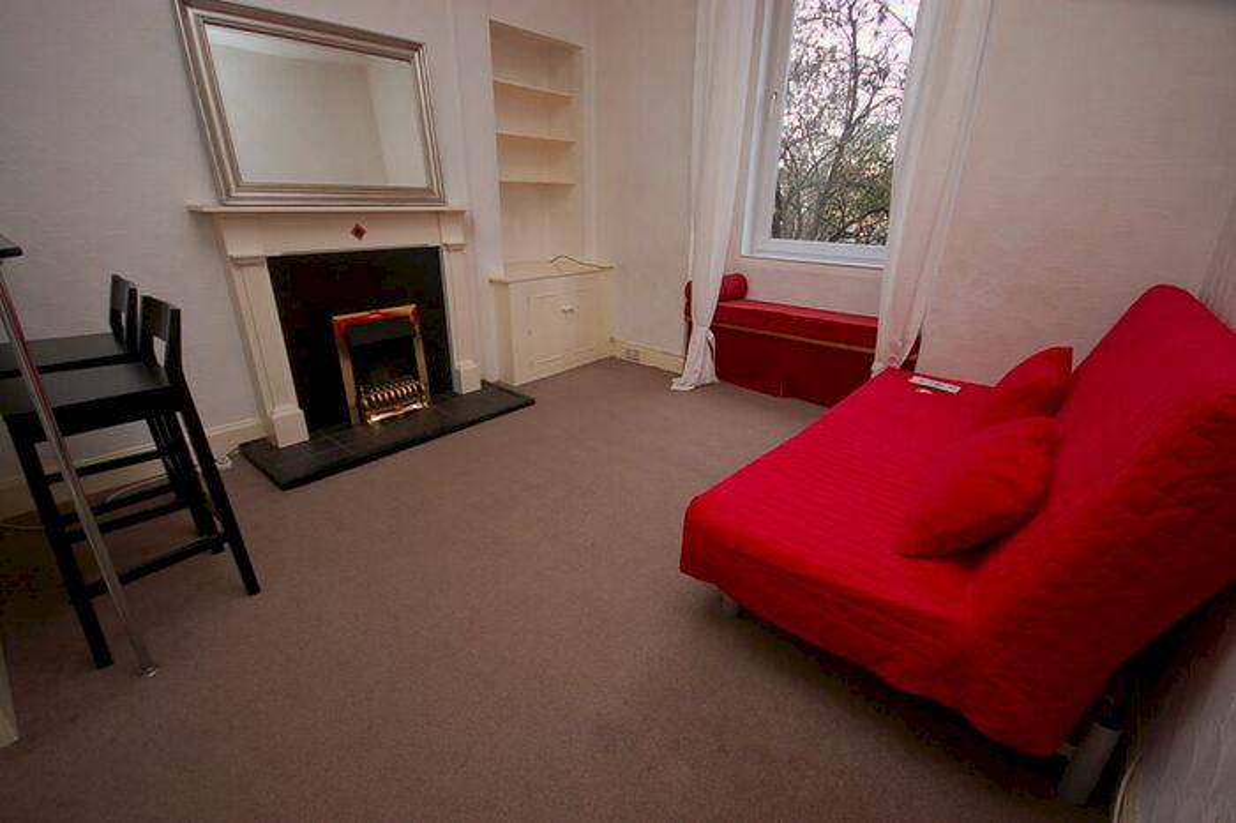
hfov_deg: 100.4
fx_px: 515
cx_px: 618
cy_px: 412
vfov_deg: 77.3
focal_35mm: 15
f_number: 4
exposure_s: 1/60
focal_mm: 10
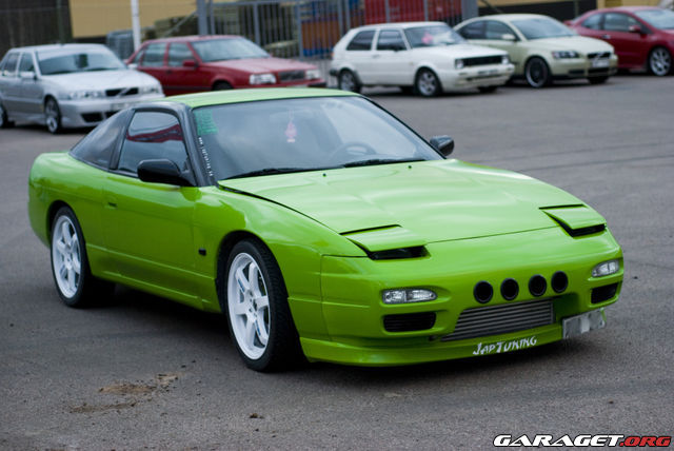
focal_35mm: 75
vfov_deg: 18.2
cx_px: 337
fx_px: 1405
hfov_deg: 27.0
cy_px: 226
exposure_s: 1/250
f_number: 2.5
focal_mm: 50
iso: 200
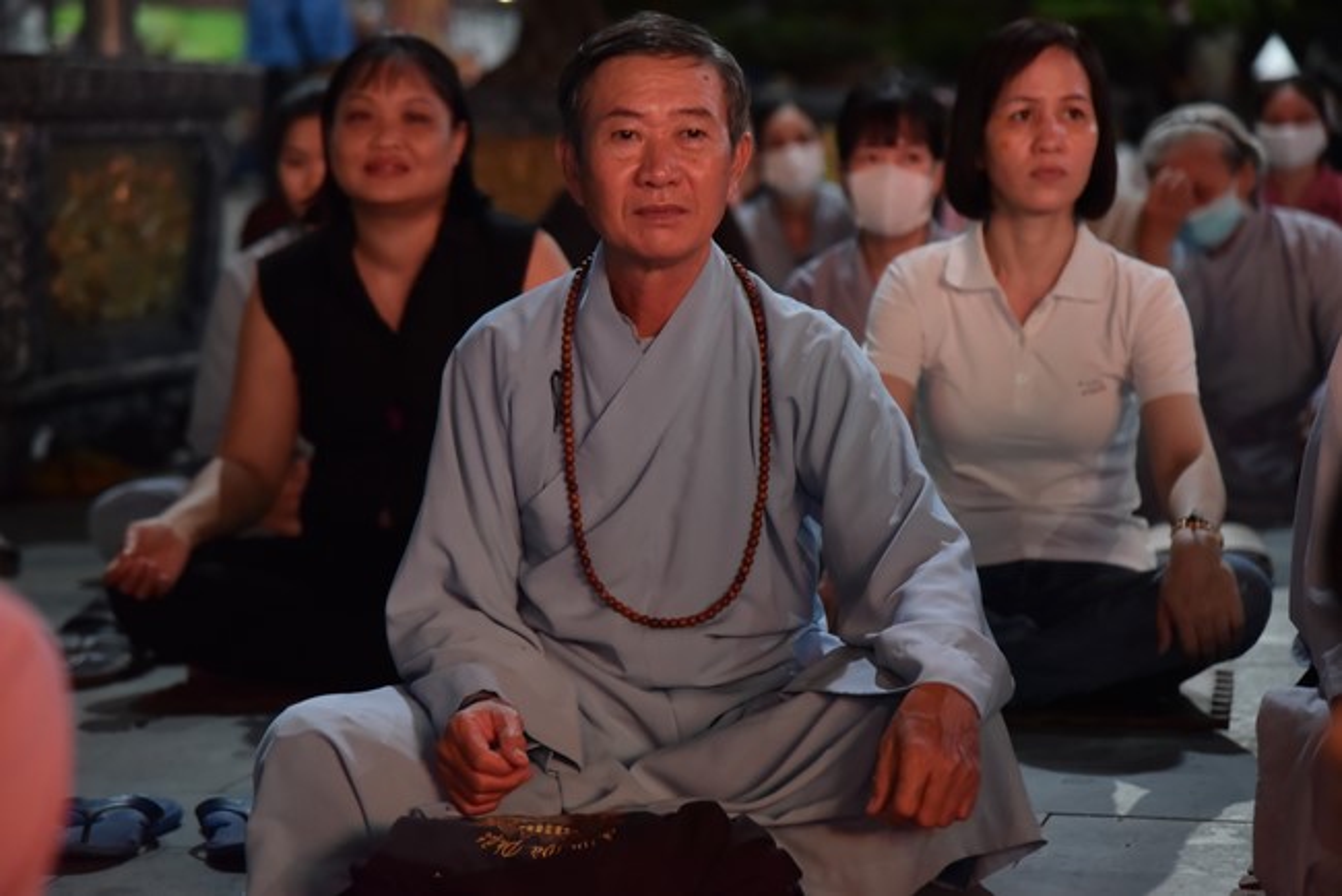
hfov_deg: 17.1
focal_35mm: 120
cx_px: 671
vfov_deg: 11.4
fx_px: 4475
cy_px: 448
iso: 2500
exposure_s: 1/100
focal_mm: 120
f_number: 4.5
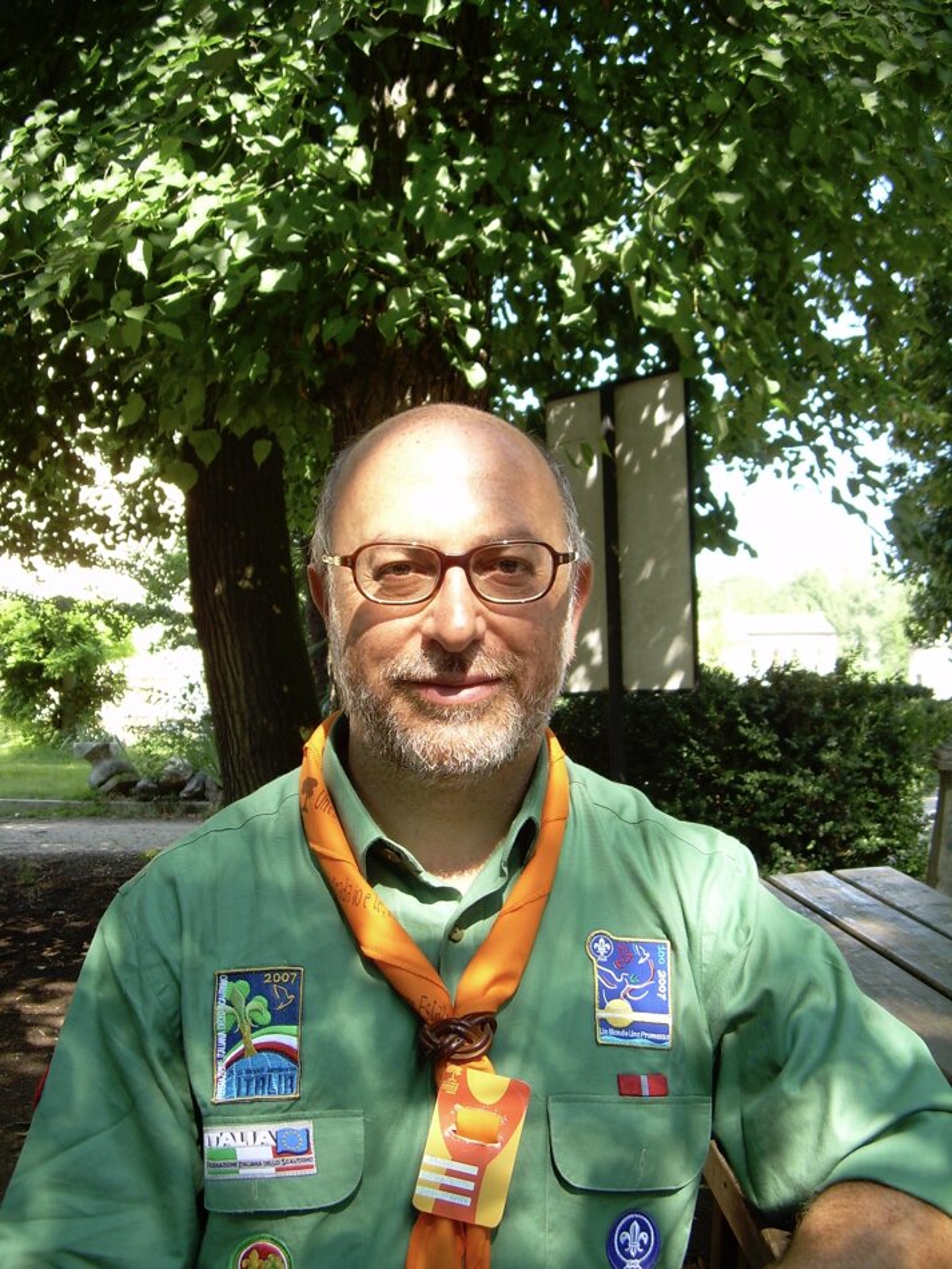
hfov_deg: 37.7
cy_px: 634
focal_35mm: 38
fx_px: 1393
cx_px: 476
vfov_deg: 49.0
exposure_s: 1/84.8
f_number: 2.8
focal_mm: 6.3
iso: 50
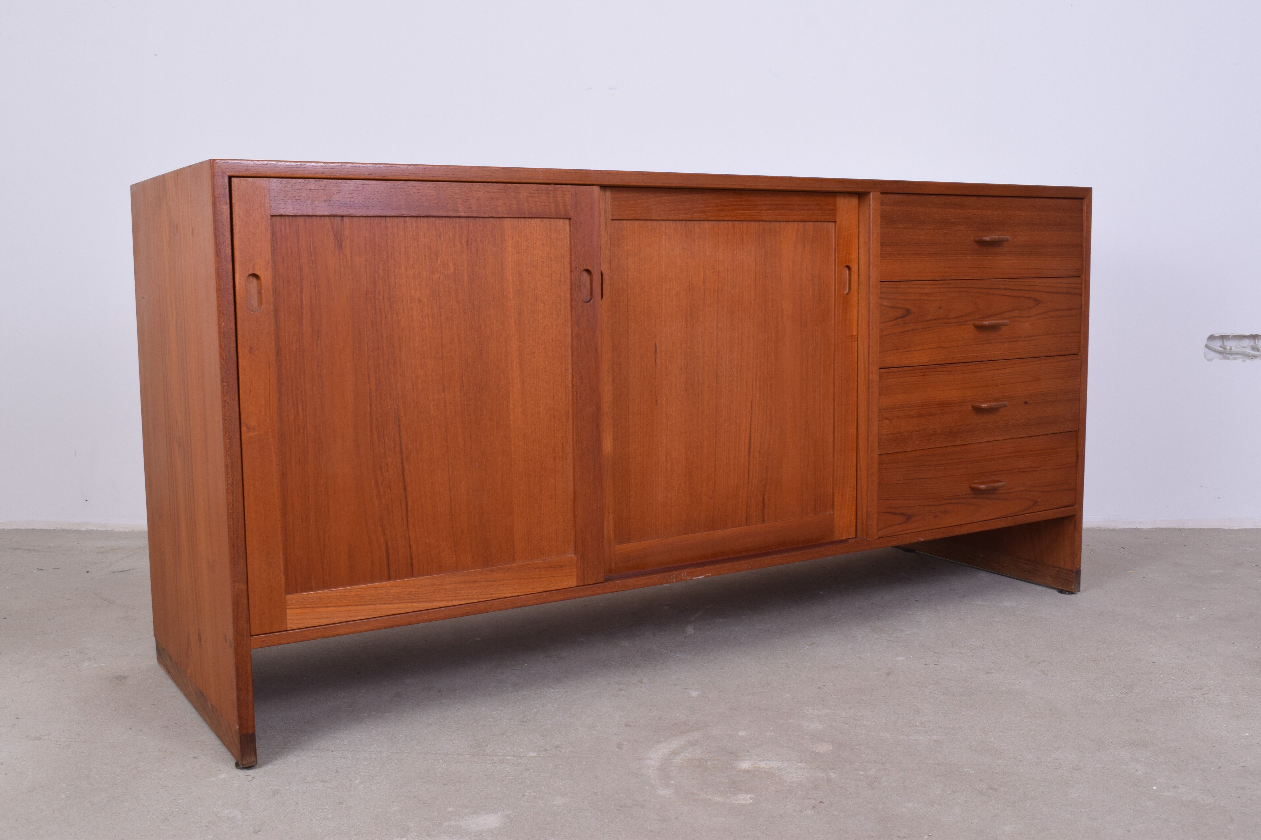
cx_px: 630
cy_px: 420
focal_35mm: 36
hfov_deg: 53.1
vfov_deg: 36.9
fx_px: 1261
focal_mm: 24
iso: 250
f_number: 11
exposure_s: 1/125
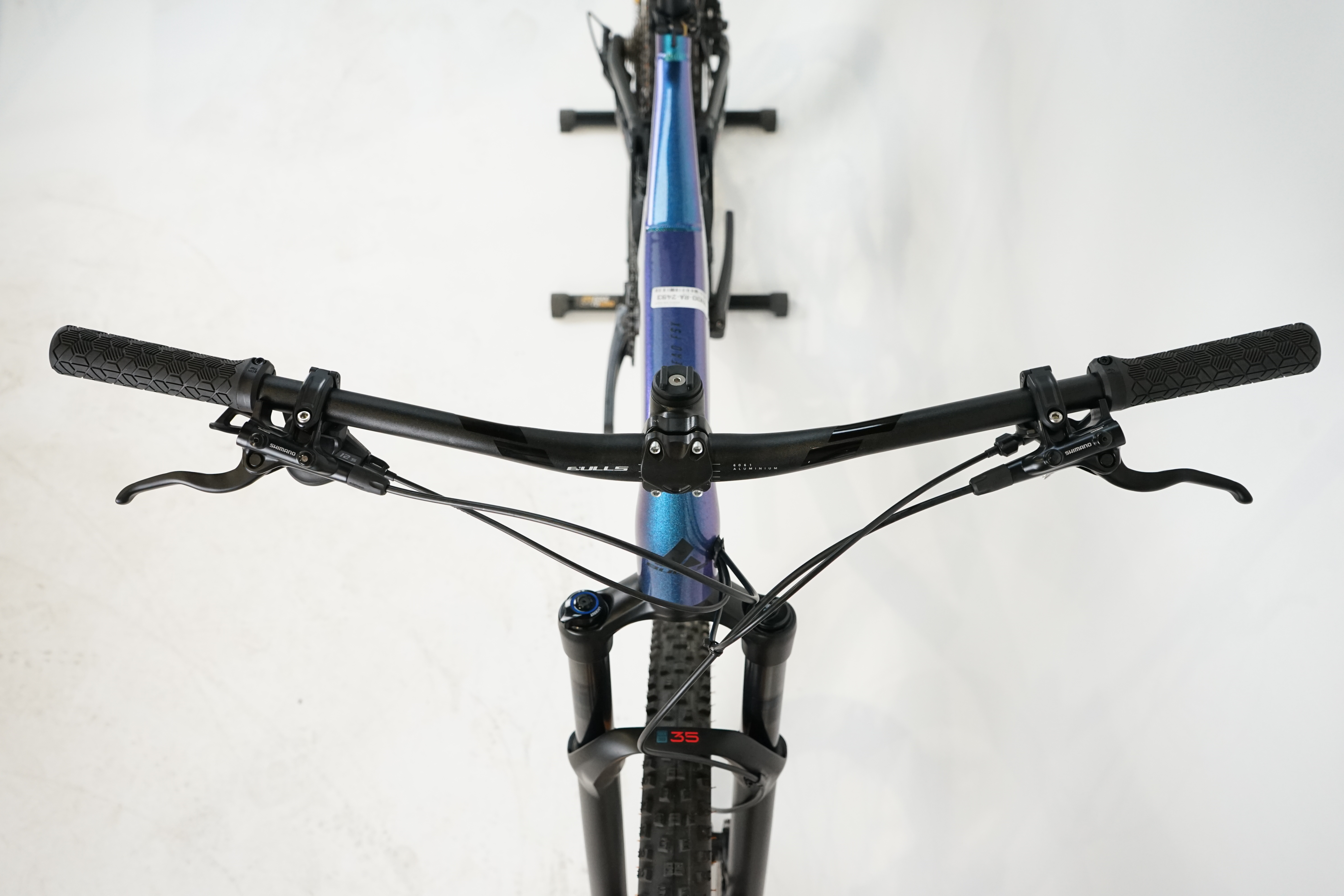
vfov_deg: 43.6
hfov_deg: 61.9
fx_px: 1120
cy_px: 448
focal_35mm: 30
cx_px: 672
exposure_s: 1/200
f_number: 5.6
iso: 2000
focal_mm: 30
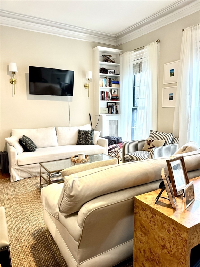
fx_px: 185
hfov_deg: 56.8
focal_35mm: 24
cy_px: 134
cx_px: 100
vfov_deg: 71.6
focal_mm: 6.76
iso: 160
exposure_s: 1/60
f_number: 1.78
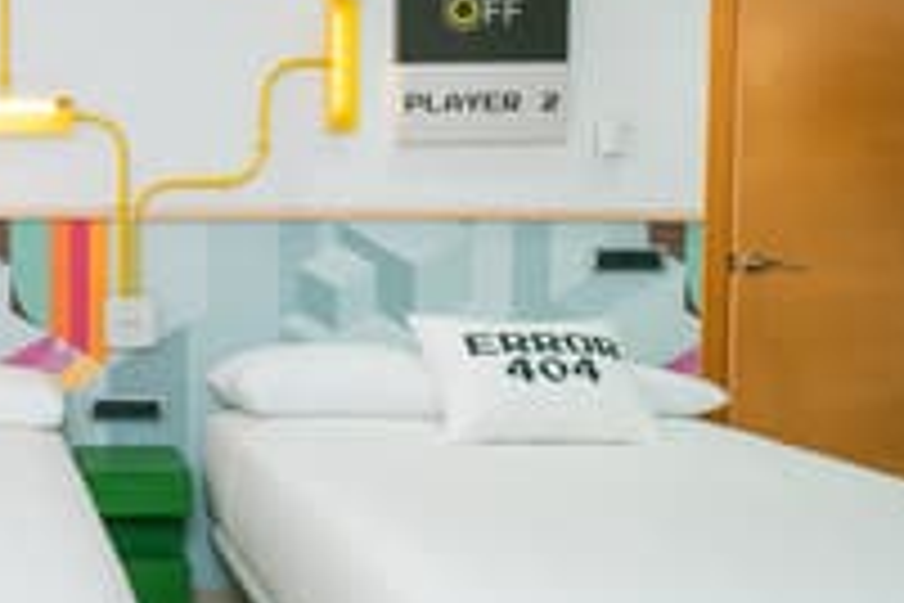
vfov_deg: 31.1
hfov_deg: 39.7
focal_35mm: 43
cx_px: -9
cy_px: 230
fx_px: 1080
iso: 640
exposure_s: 1/200
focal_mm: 18
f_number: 5
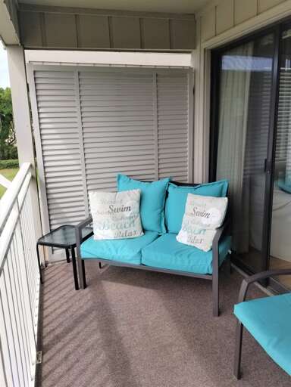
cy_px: 194
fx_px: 291
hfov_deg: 53.1
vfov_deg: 67.3
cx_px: 146
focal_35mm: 26
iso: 50
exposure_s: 1/1356
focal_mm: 4.25
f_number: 1.7
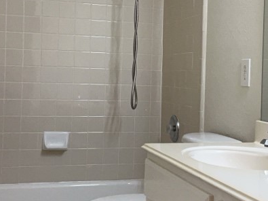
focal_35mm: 70
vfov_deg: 20.9
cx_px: 159
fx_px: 542
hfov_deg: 27.7
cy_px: 71
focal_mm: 3
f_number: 1.8
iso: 64
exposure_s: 1/100
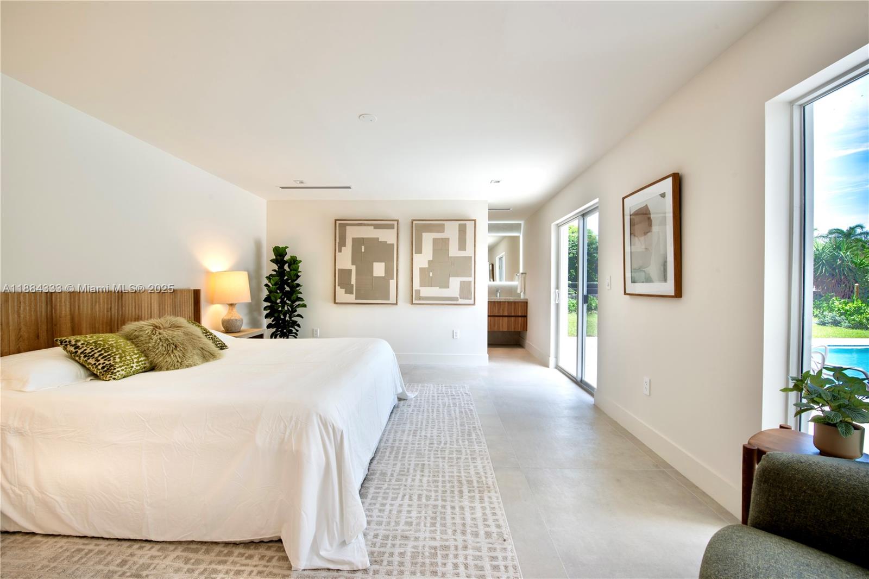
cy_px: 290
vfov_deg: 81.2
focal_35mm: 14
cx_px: 434
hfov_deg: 104.3
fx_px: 338
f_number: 10
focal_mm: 14
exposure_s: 1/6
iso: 31
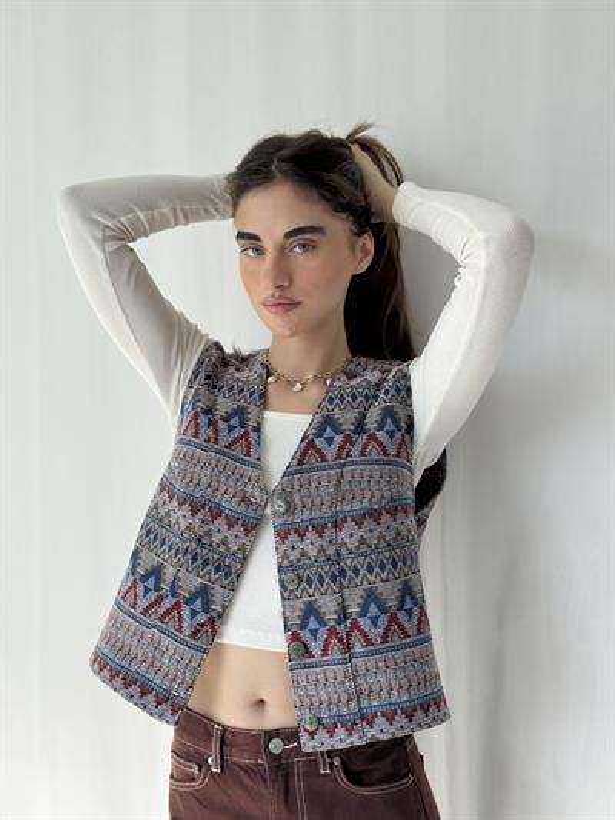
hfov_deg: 30.3
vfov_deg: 39.6
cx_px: 308
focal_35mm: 48
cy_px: 410
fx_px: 1137
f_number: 1.78
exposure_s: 1/392
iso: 64
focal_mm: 6.76
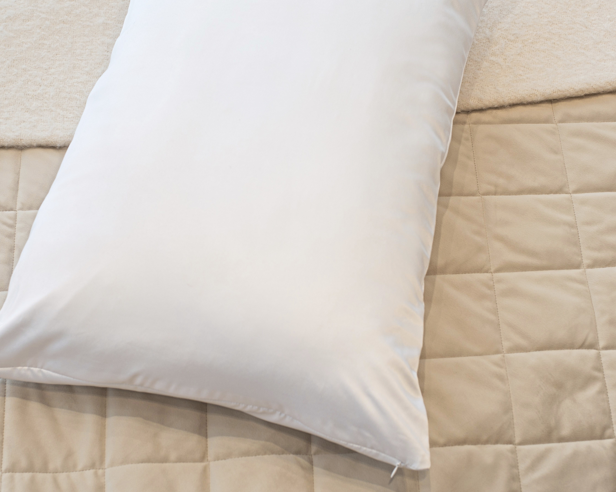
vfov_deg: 19.9
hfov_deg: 24.7
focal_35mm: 77
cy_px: 177
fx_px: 1404
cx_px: 326
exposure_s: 1/100
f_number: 5.6
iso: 200
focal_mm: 50
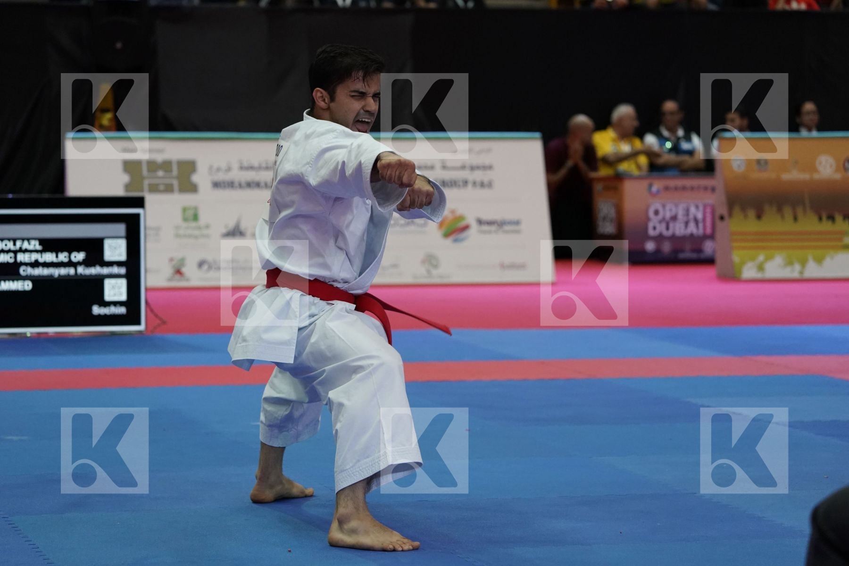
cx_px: 424
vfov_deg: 10.7
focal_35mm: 128
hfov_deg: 16.0
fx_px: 3018
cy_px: 283
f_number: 5
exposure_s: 1/400
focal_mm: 128
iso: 3200
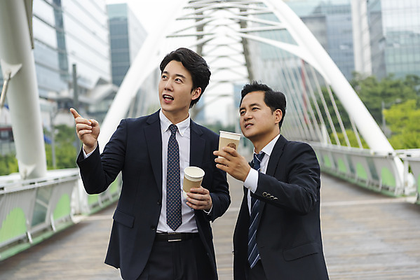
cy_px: 140
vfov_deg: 19.5
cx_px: 210
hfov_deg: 28.8
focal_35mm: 70
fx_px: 817
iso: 400
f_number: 2.8
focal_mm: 70
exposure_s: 1/1600
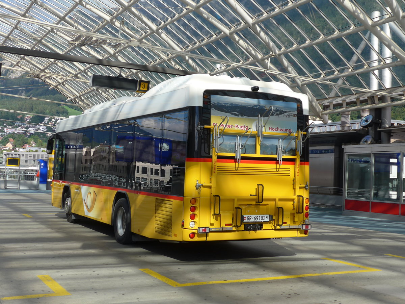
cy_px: 152
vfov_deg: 29.7
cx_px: 202
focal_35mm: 49
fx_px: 573
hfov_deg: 38.9
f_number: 3.2
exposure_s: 1/800
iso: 80
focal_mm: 10.1
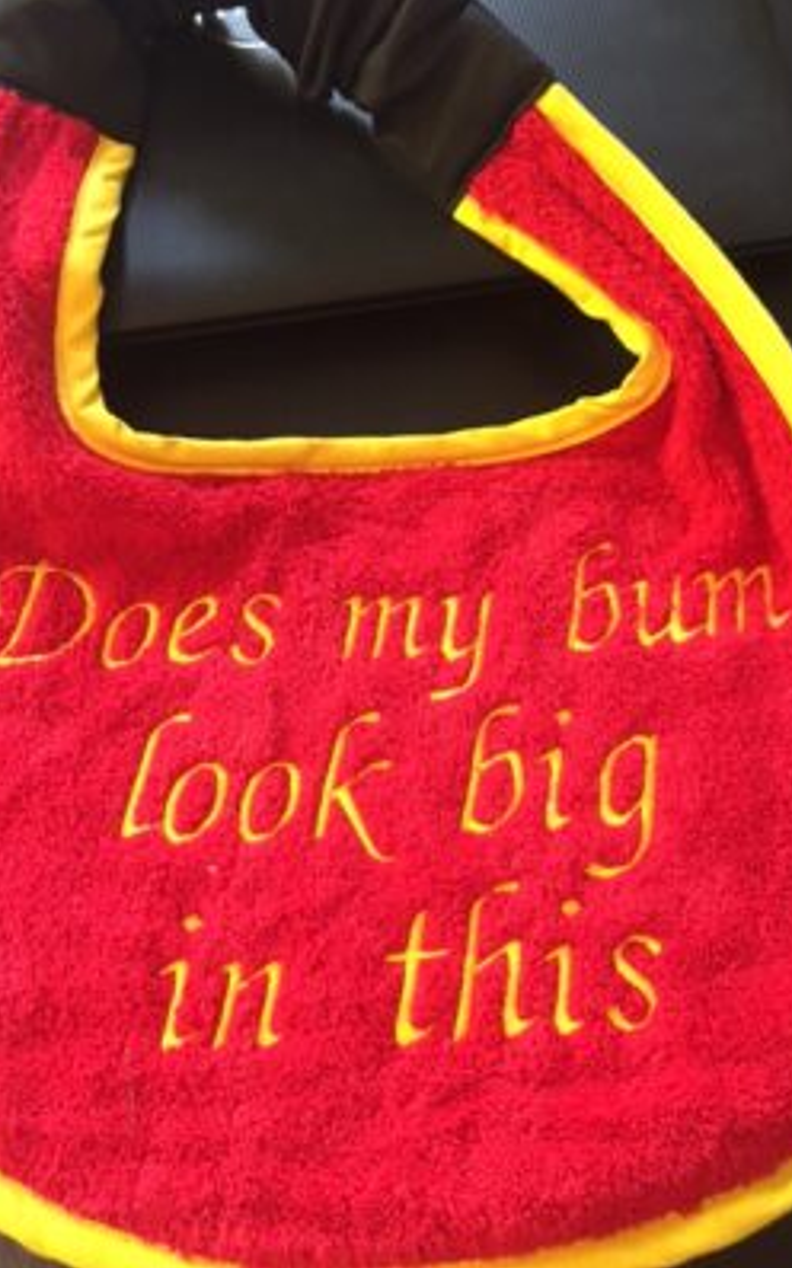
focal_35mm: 31
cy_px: 632
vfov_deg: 61.2
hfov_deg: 40.5
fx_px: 1071
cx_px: 348
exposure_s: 1/10
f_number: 2.2
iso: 100
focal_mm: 4.15
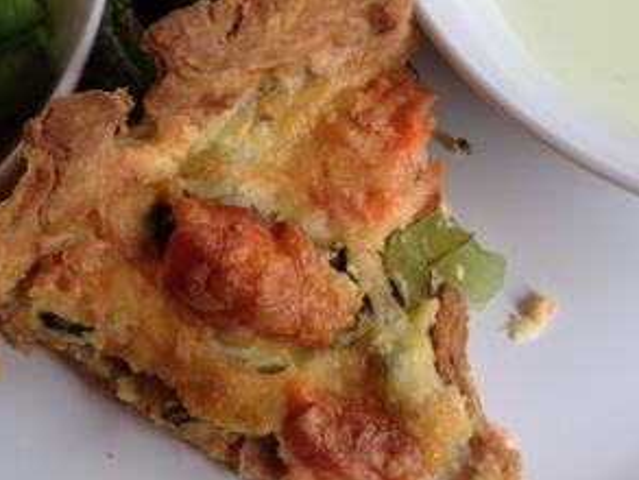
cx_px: 294
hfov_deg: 27.0
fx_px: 1330
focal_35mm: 72
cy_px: 33
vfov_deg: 20.0
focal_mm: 4.13
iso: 64
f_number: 2.4
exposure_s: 1/120
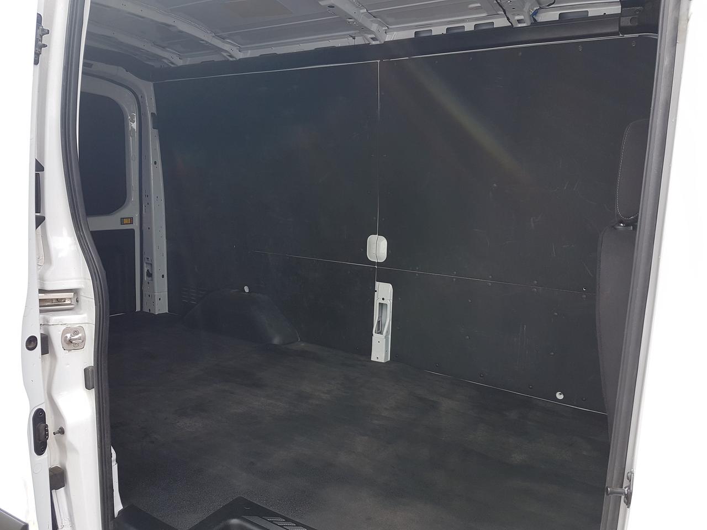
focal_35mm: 26
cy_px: 265
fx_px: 531
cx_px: 354
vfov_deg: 53.1
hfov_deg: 67.3
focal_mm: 4.2
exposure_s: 1/288
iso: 40
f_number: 1.7
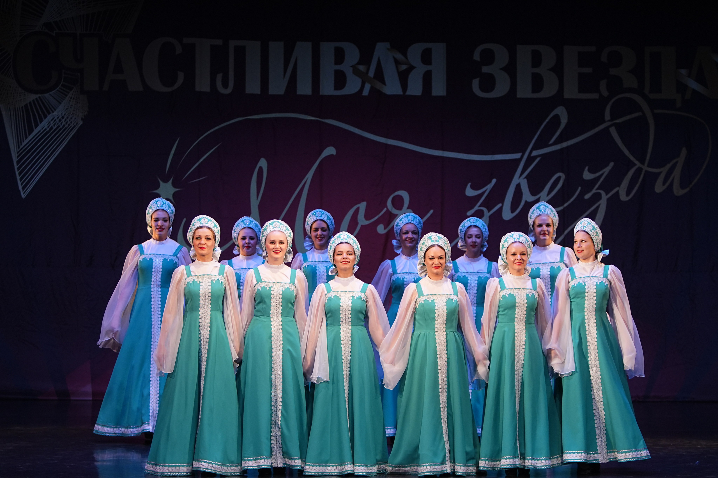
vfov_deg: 10.8
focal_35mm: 127
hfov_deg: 16.1
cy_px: 239
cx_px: 359
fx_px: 2533
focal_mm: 85
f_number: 2.8
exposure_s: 1/400
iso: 800
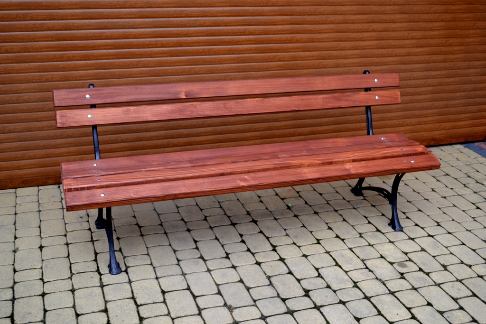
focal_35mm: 44
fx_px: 587
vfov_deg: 30.9
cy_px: 162
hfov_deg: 45.0
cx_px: 243
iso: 200
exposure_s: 1/160
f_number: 4.5
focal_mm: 29
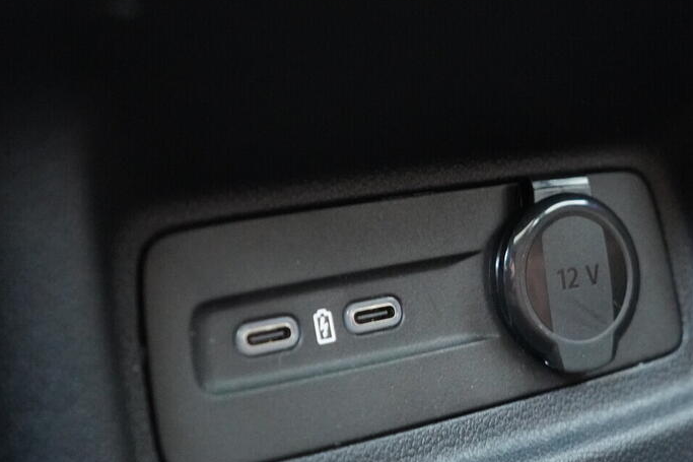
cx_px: 469
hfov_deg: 36.5
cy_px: 258
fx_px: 1039
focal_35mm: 54
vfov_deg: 25.0
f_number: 2.8
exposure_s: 1/13
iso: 6400
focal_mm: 24
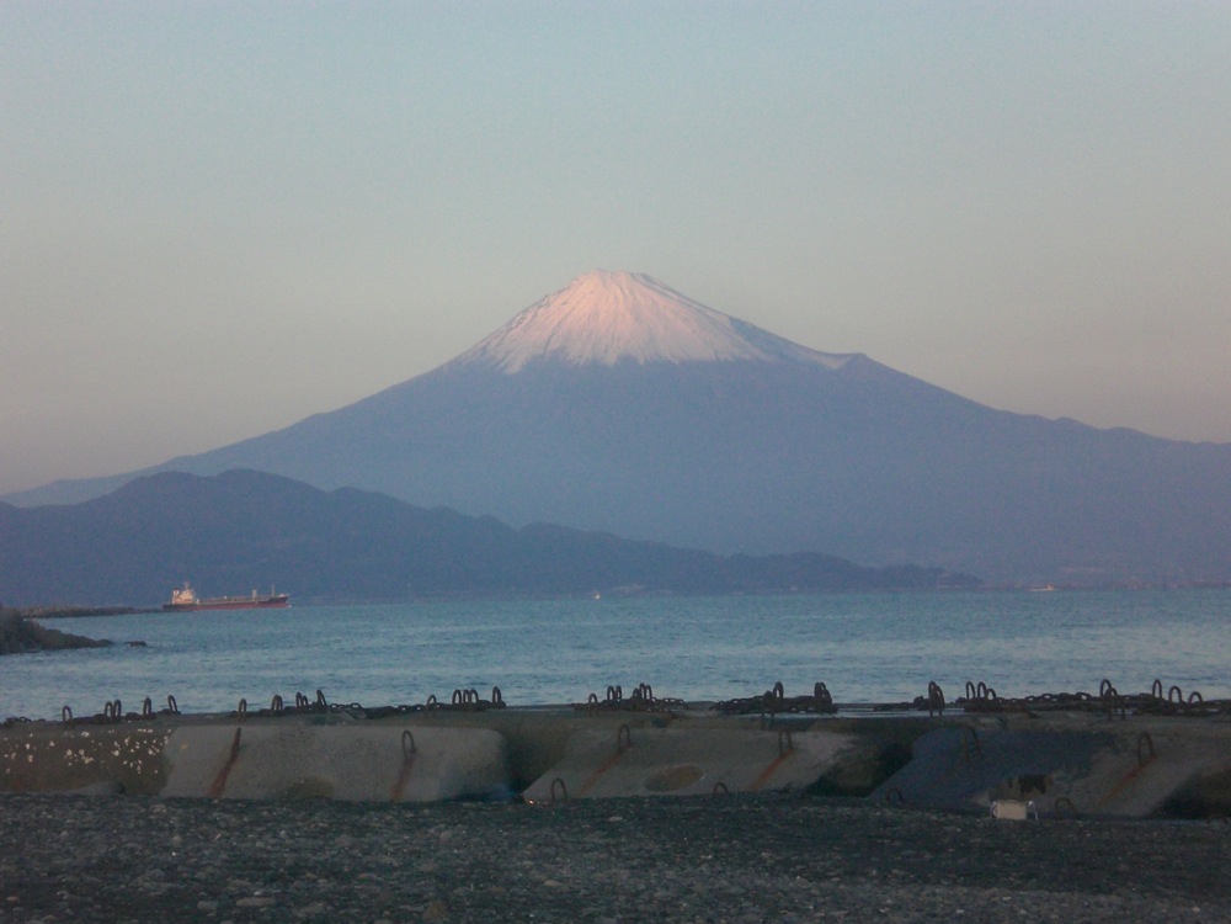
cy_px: 462
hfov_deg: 17.3
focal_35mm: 114
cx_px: 616
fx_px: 4054
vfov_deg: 13.0
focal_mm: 18.9
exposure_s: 1/125
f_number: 5.9
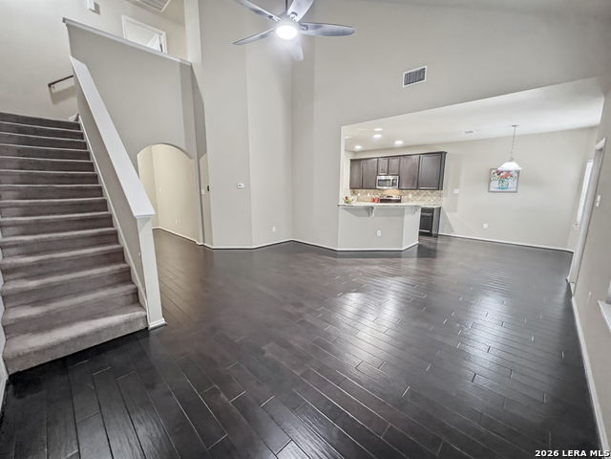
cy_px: 230
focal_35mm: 13
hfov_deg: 106.2
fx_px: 229
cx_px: 306
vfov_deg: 89.9
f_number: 1.8
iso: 1000
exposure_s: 1/40
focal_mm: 1.6
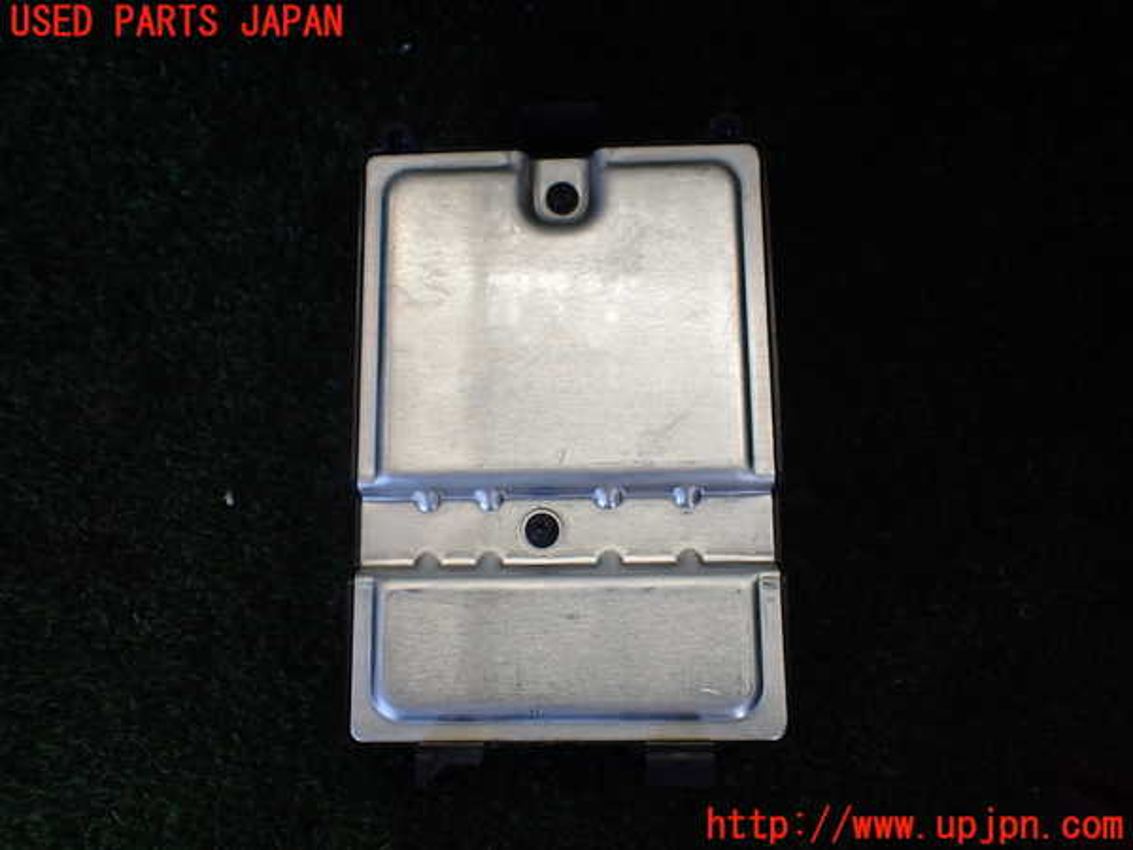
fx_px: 982
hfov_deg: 60.0
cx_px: 566
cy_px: 425
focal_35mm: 30
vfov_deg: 46.8
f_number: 2.3
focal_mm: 5.4
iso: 100
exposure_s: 1/200
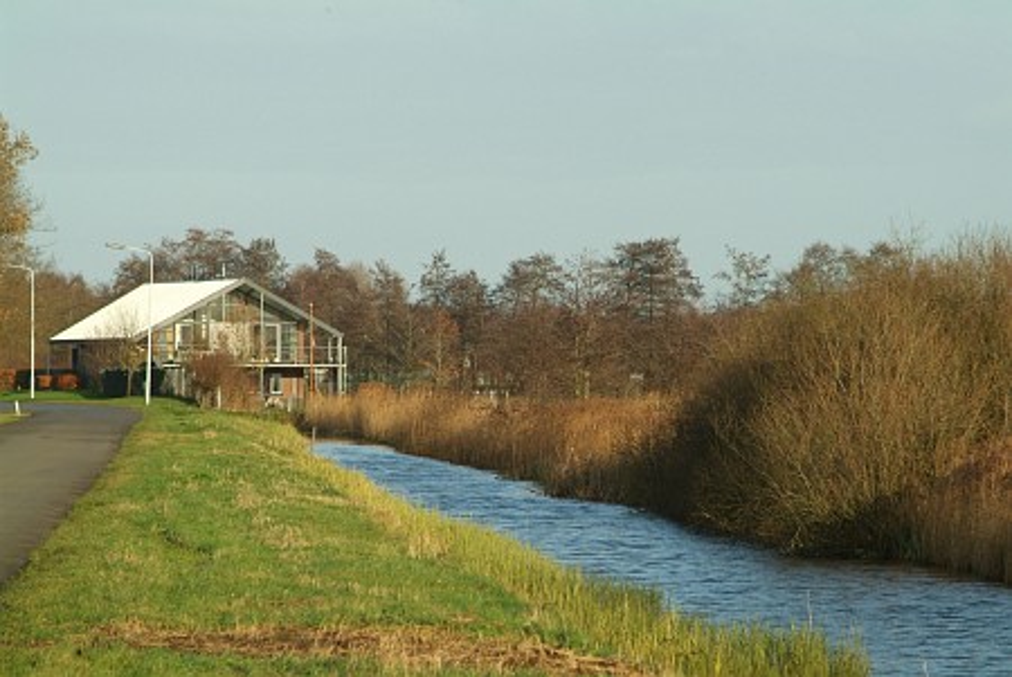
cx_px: 506
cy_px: 338
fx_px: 5712
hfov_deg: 10.1
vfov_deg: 6.8
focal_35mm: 203
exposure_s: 1/500
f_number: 8
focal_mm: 135
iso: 400
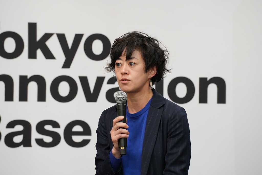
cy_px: 88
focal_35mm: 300
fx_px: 2183
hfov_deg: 6.9
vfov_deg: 4.6
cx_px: 131
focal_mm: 300
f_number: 11
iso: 5000
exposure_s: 1/40
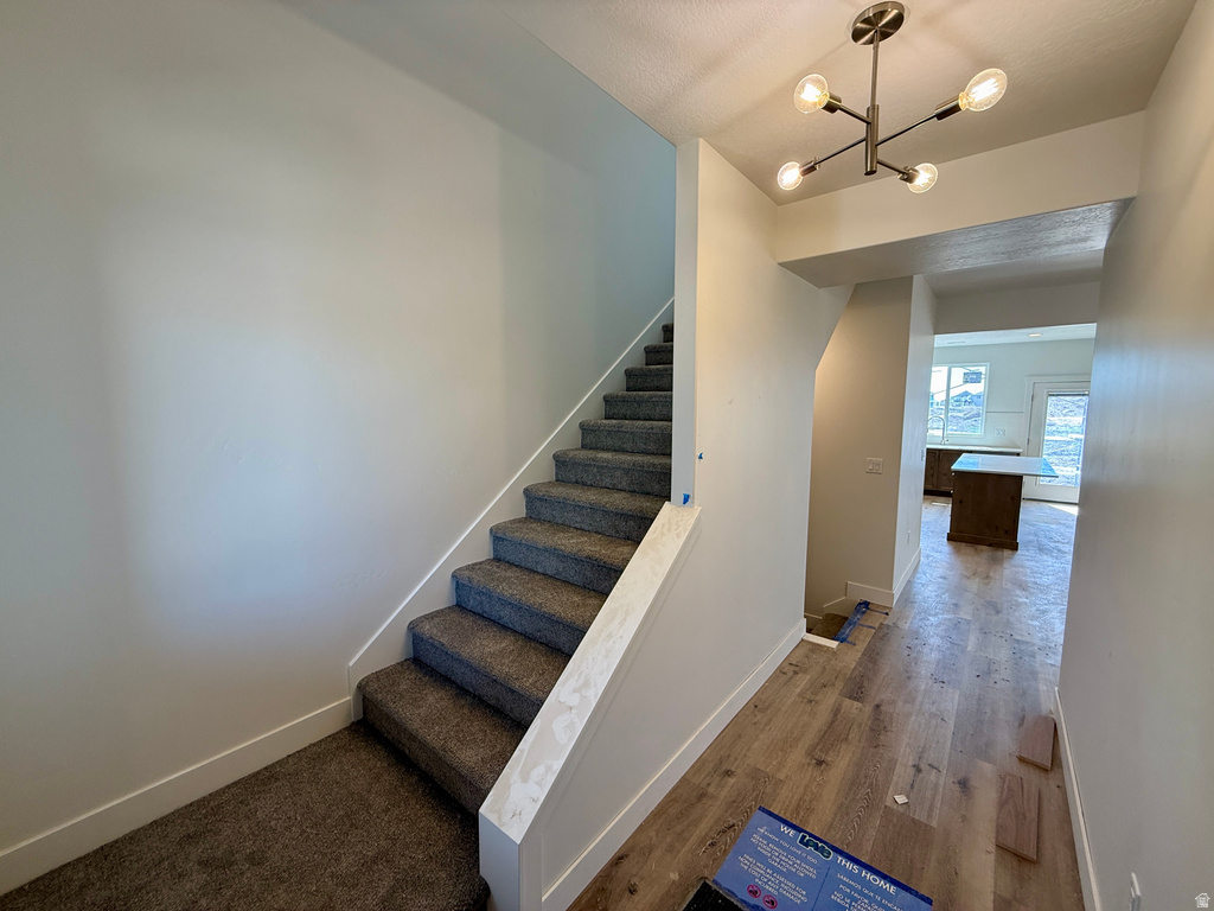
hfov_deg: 102.1
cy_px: 456
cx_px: 607
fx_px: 491
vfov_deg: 85.7
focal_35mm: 14
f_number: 2.2
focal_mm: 2.22
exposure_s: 1/120
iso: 100
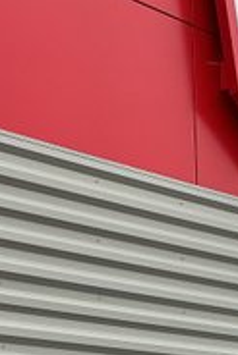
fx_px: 1168
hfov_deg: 11.6
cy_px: 455
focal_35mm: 118
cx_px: 217
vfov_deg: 16.4
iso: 20
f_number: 1.8
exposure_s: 1/239
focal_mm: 3
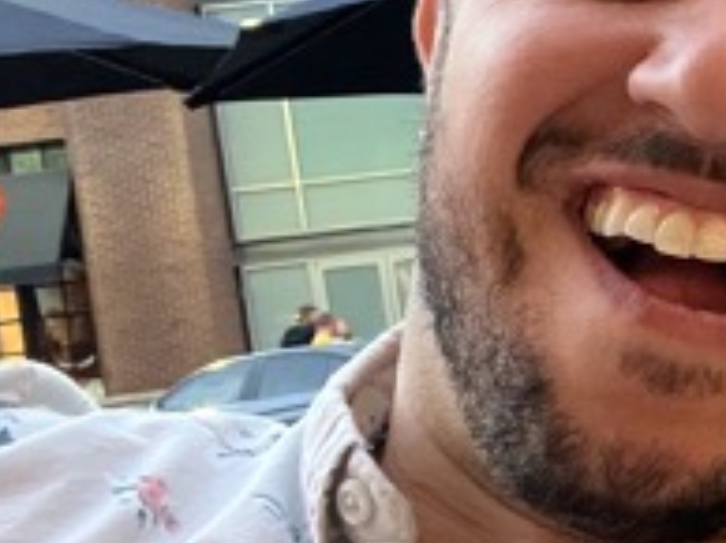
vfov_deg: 19.3
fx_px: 1592
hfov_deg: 21.2
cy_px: 307
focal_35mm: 76
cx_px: 1119
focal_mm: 2.71
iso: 640
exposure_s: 1/17
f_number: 2.2
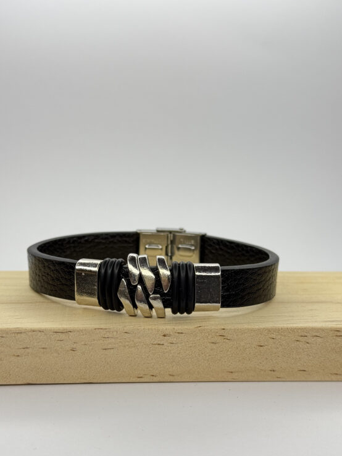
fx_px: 685
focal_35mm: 52
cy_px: 238
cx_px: 170
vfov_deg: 36.8
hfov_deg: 28.0
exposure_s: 1/110
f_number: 1.78
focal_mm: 6.76
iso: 100
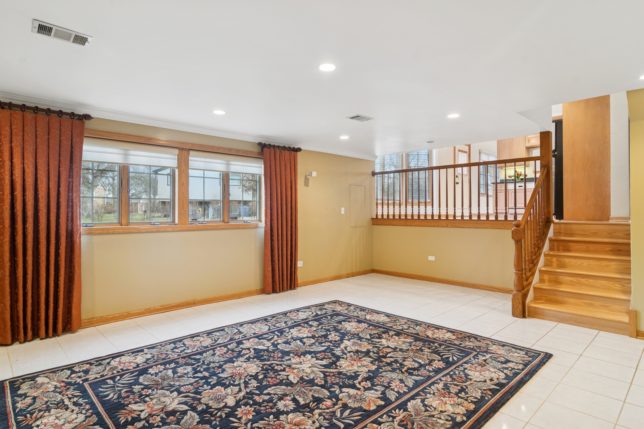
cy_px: 214
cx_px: 322
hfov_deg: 90.0
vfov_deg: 67.4
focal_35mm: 18
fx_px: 322
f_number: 8
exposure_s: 1/2.5
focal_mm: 12
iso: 200
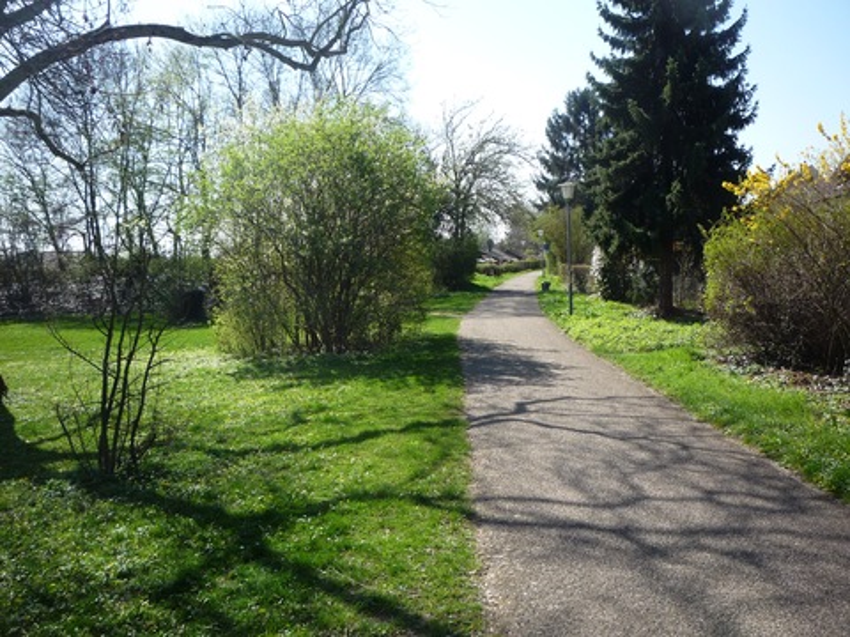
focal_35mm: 32
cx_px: 425
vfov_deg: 44.2
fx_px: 786
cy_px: 318
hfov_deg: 56.8
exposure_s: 1/400
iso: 100
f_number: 4
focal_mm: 5.2
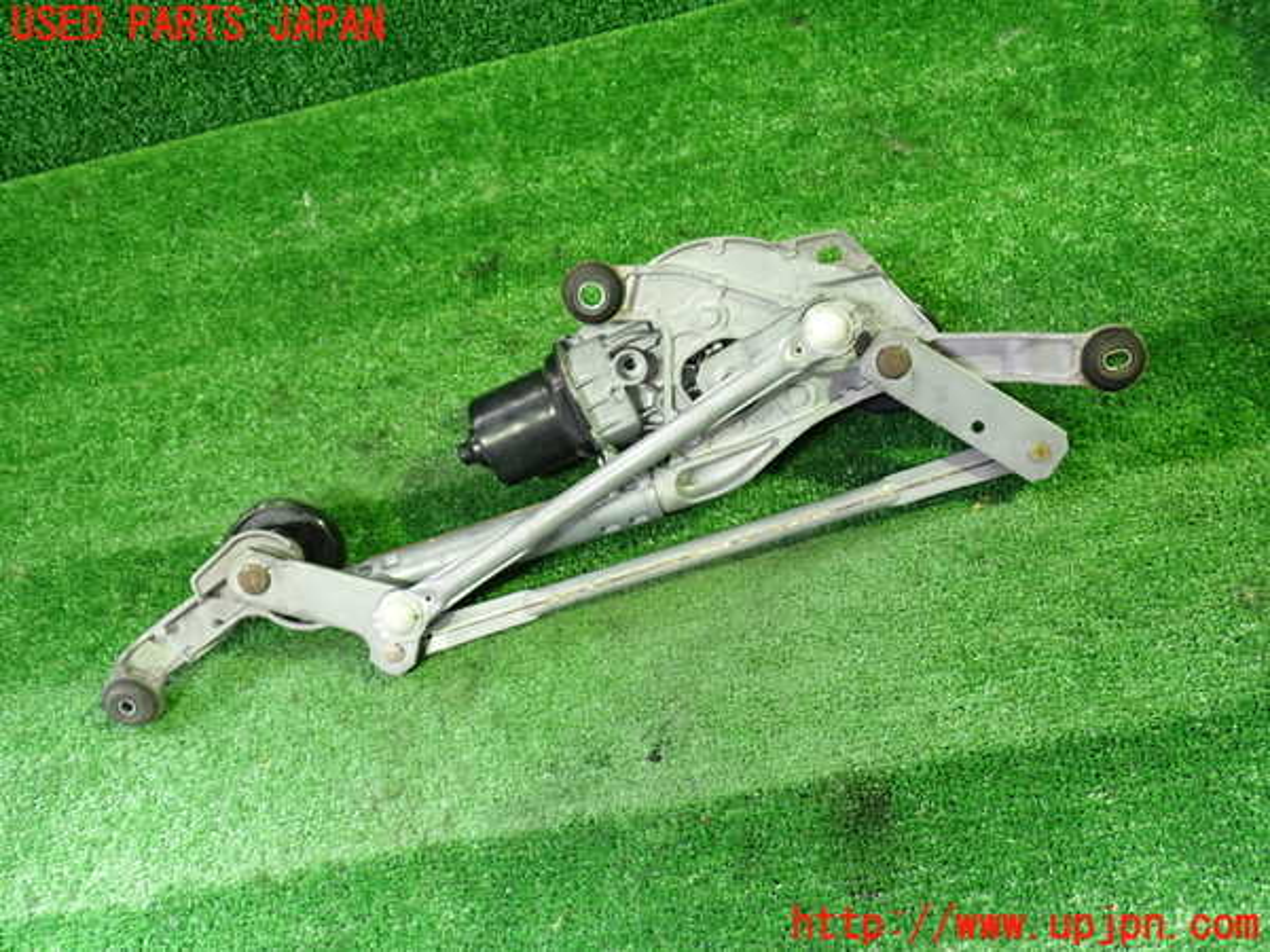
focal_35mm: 30
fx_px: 1101
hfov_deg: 60.0
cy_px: 476
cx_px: 635
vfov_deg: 46.8
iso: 500
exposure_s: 1/30
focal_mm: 5.4
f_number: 2.3
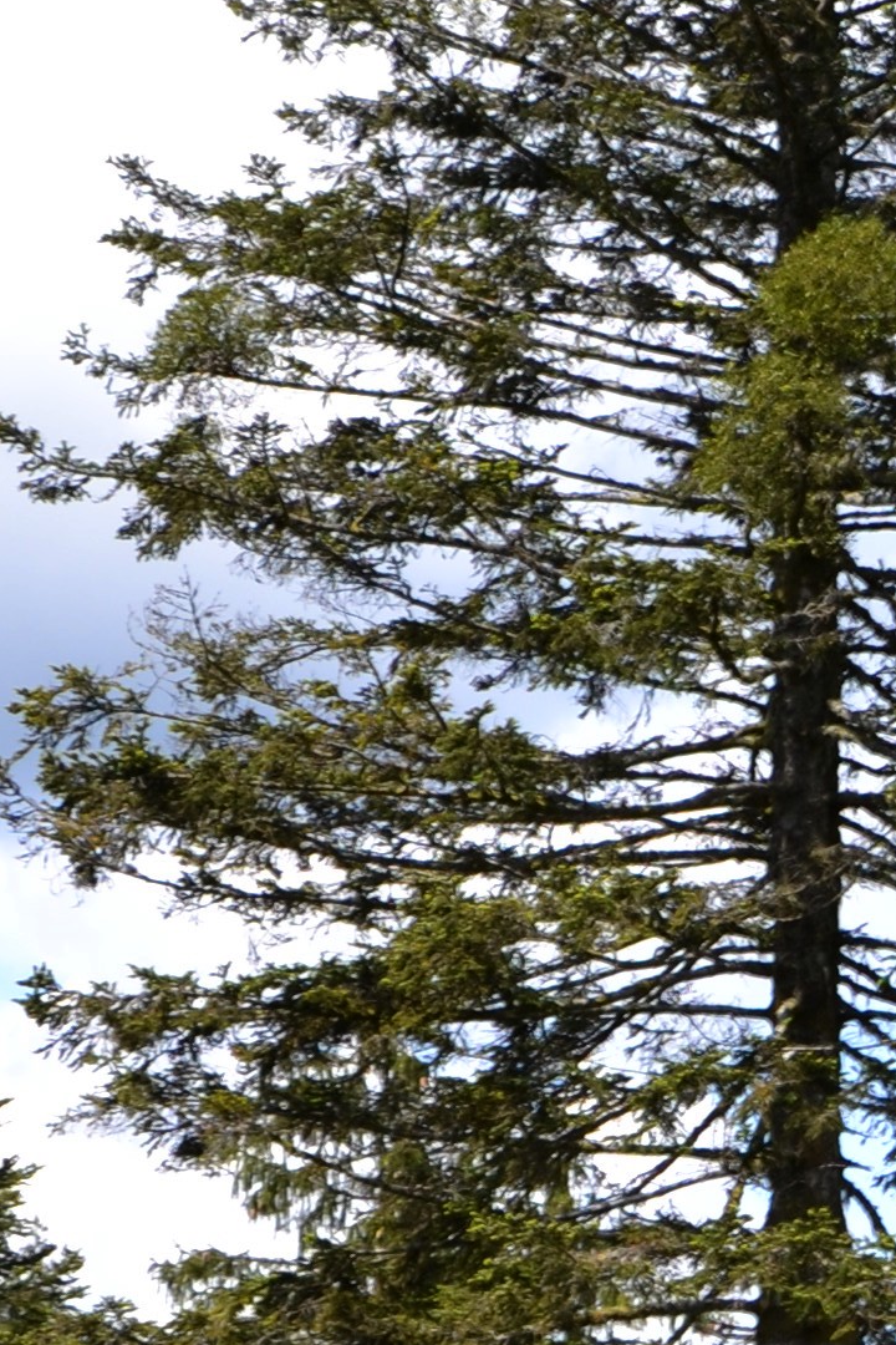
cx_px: 1651
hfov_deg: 7.0
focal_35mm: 192
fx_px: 7167
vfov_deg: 10.7
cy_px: 1152
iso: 100
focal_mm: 30
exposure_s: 1/200
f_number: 7.1
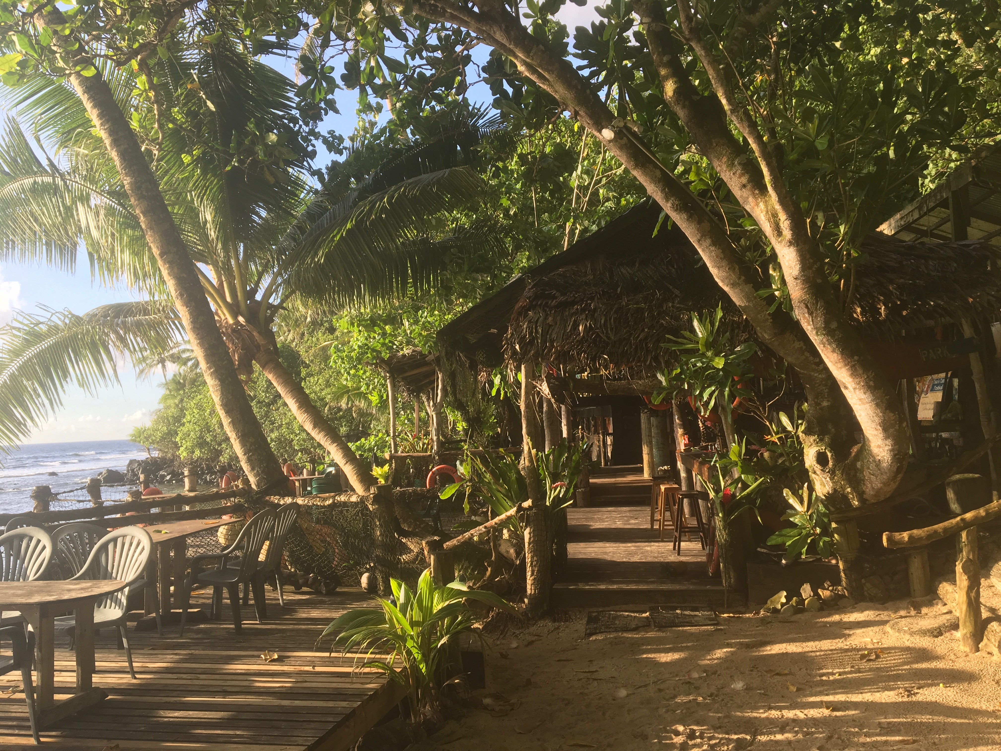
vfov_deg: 48.2
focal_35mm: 29
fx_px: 839
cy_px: 376
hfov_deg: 61.7
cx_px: 500
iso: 25
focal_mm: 4.15
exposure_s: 1/432
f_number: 2.2
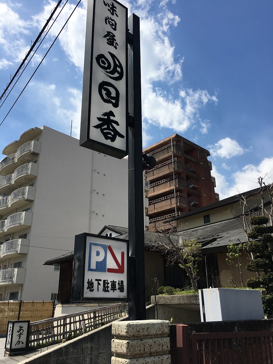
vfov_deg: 61.7
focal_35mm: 29
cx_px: 136
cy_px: 182
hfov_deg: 48.2
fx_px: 305
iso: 25
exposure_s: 1/2404
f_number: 2.2
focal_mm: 4.15
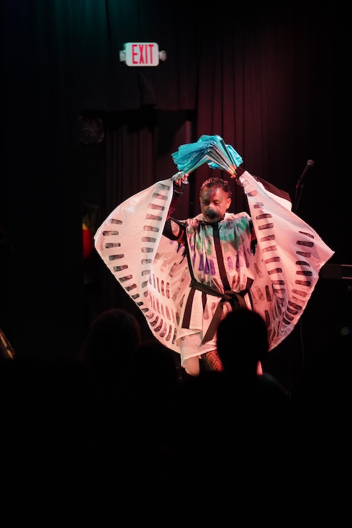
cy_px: 264
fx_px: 1966
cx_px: 176
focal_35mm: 134
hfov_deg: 10.2
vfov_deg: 15.3
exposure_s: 1/640
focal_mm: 134
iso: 6400
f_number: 2.8
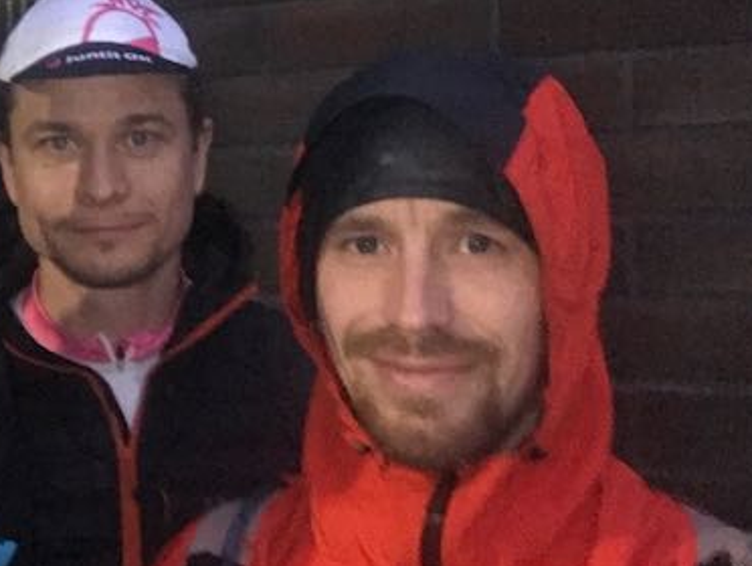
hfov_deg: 34.0
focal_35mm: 55
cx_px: 164
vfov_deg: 26.4
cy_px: 159
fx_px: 1196
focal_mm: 2.87
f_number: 2.2
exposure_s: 1/20
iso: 800
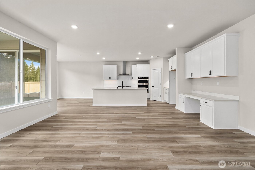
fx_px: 99
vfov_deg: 81.3
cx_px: 128
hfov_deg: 104.2
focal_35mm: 14
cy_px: 85
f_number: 7.1
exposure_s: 1/10
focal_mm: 14
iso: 1000
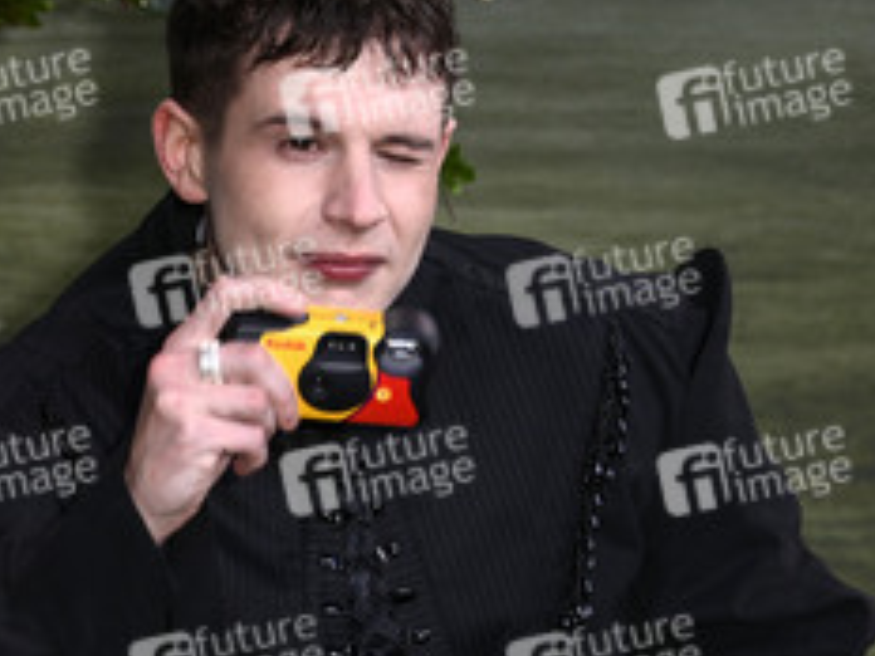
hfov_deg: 10.1
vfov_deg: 7.6
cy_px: 377
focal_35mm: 196
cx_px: 277
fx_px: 4954
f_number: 5.6
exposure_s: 1/250
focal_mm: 105
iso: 640
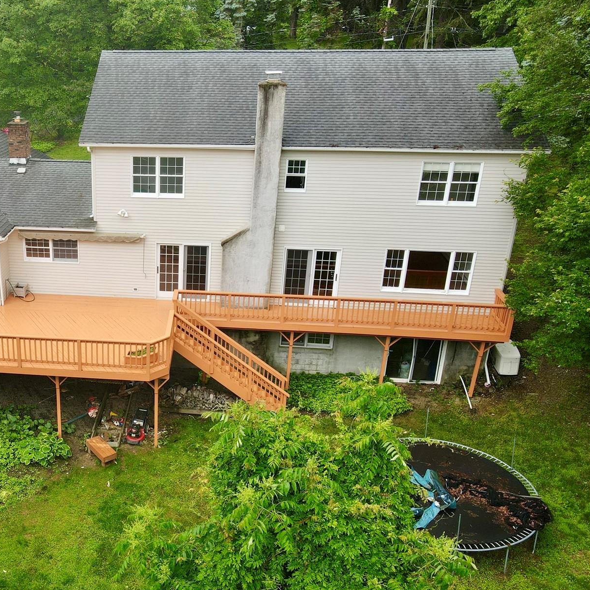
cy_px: 323
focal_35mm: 36
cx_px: 120
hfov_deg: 43.9
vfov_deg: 46.0
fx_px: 694
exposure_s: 1/80
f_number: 2.8
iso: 100
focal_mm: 4.5
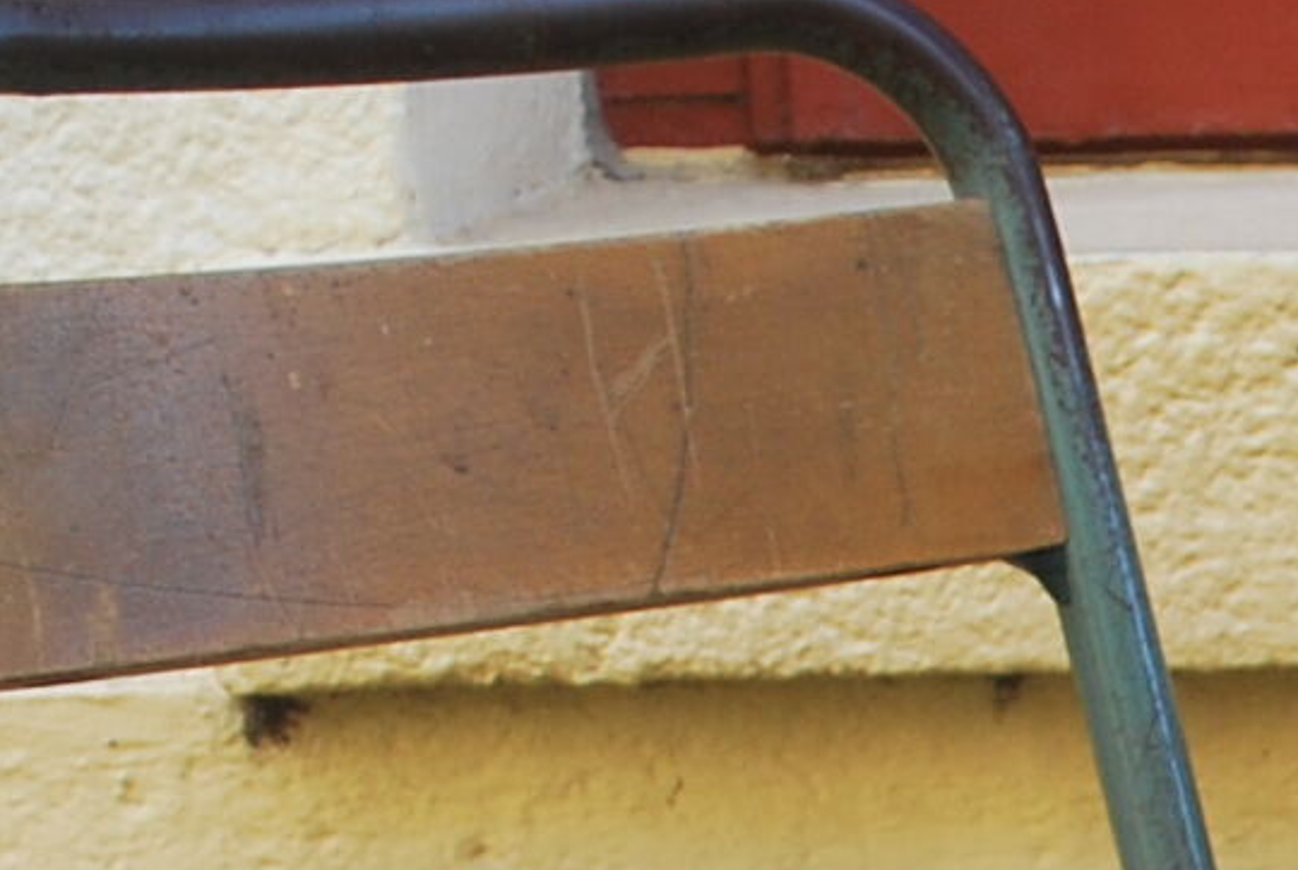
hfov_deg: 12.0
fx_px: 5814
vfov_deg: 8.2
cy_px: 1728
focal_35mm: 161
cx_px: 2127
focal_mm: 20
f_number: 5
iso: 200
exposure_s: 1/100
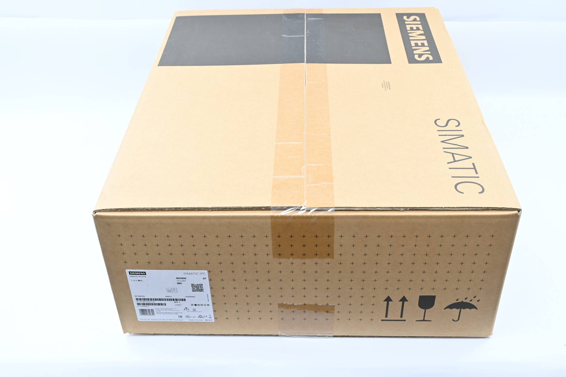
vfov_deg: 33.6
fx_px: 625
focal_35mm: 40
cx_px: 283
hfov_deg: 48.7
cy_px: 188
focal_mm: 26.5
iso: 500
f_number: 7.1
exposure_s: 1/40
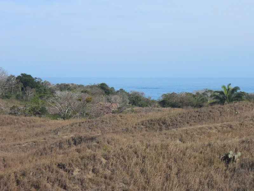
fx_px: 770
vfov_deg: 14.1
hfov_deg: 18.7
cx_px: 127
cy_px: 96
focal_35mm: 105
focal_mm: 18.7
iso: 125
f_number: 5
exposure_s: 1/640
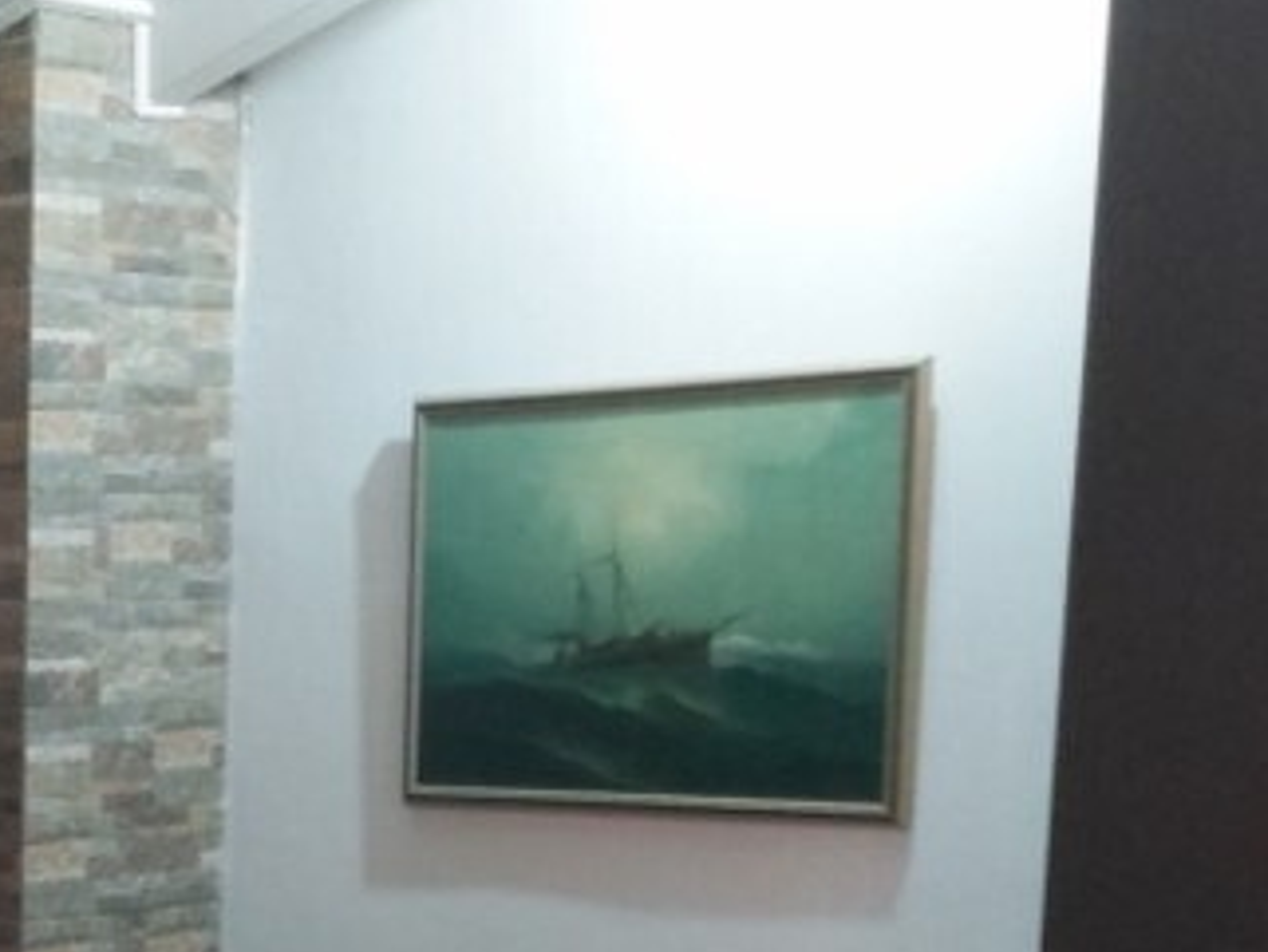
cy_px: 1173
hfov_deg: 21.4
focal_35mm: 83
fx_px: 3041
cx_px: -367
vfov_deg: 16.9
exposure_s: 1/25
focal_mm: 3.92
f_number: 1.7
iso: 500
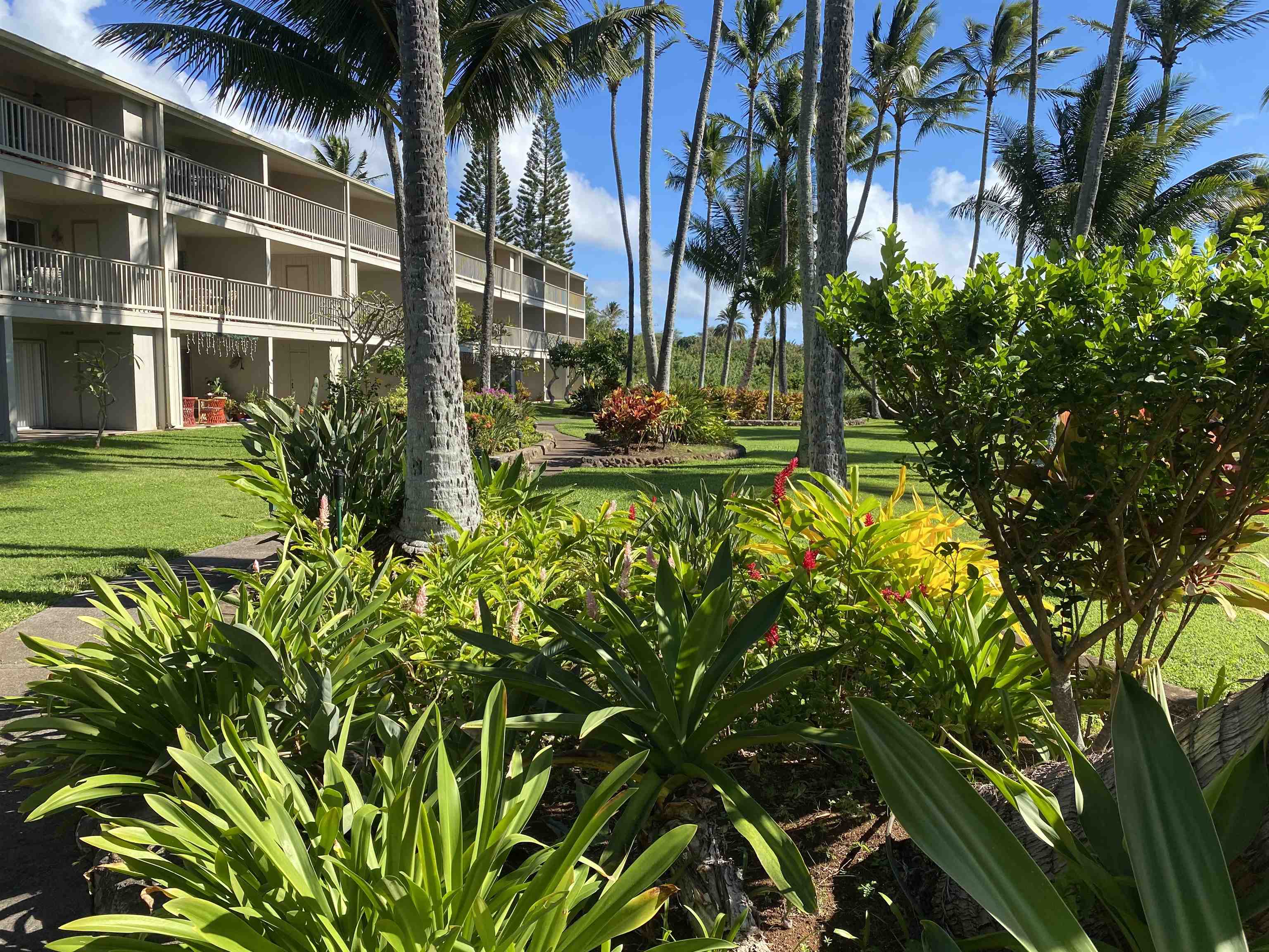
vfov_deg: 53.1
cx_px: 634
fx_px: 953
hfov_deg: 67.3
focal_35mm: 26
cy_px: 476
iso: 32
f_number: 1.8
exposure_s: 1/1362
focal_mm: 4.25
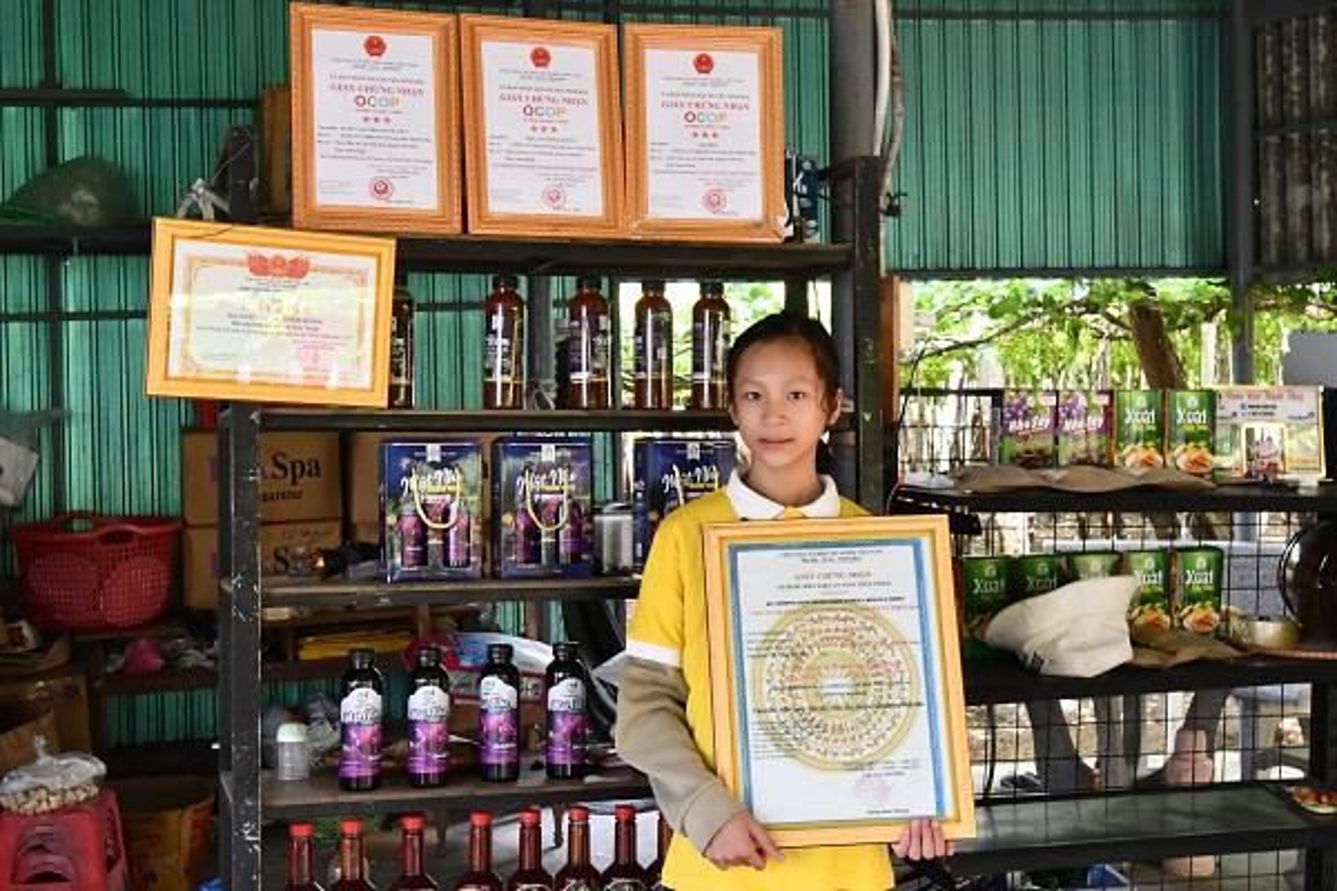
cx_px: 668
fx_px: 1931
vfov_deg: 26.0
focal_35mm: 52
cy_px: 446
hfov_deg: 38.2
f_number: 14
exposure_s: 1/60
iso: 5000
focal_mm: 35
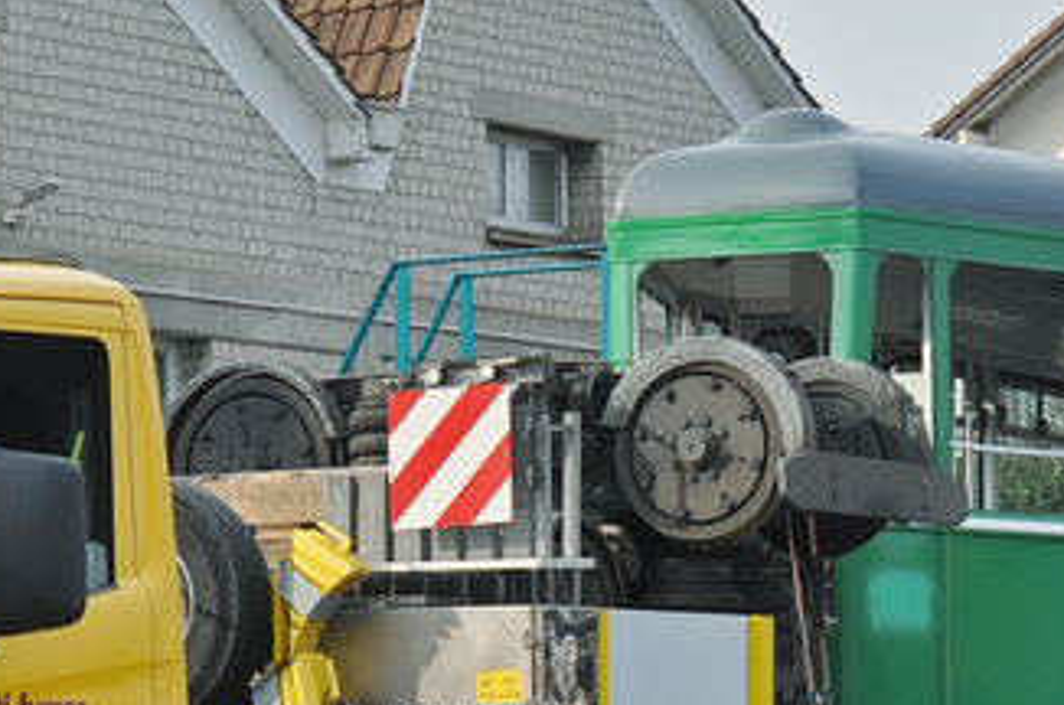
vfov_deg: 7.2
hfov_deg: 11.0
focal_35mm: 188
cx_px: 450
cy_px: 687
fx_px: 5546
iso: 250
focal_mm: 34
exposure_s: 1/640
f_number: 5.6
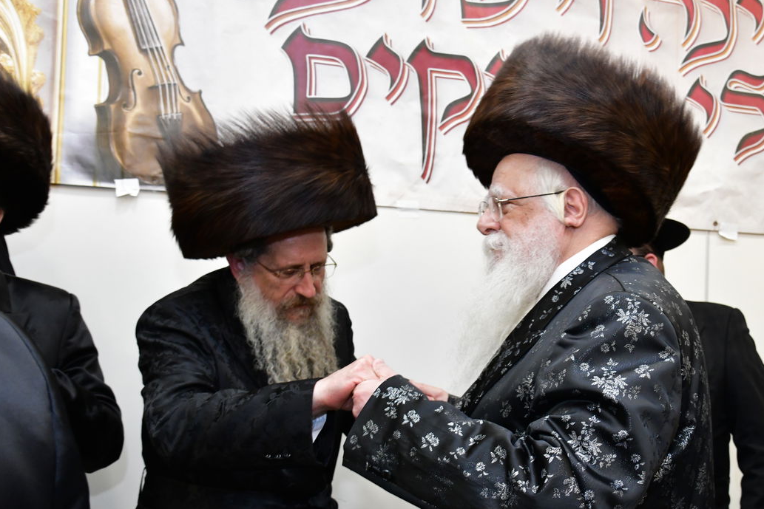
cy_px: 294
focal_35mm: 42
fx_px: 891
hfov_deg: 46.0
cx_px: 479
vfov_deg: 31.8
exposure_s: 1/100
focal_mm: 31
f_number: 5.6
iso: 3200
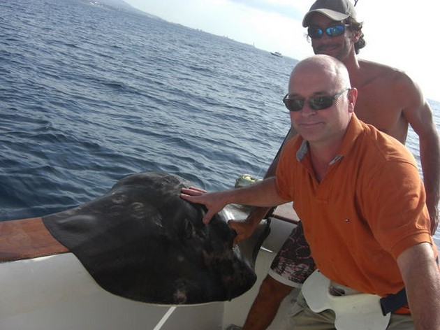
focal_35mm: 38
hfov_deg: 49.0
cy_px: 165
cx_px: 220
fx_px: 483
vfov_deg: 37.7
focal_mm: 7.9
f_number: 4
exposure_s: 1/800
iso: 80
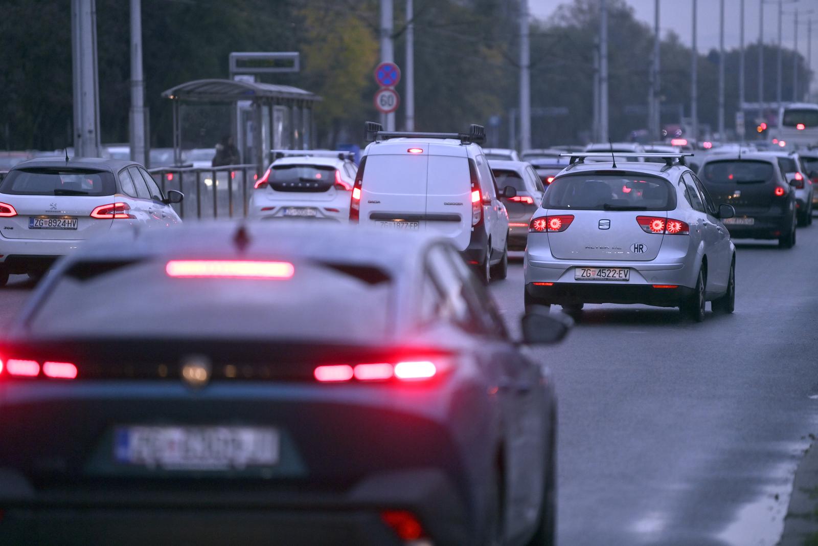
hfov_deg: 10.3
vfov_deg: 6.9
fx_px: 4545
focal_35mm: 200
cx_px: 409
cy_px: 273
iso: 1600
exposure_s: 1/1250
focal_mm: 200
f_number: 2.8
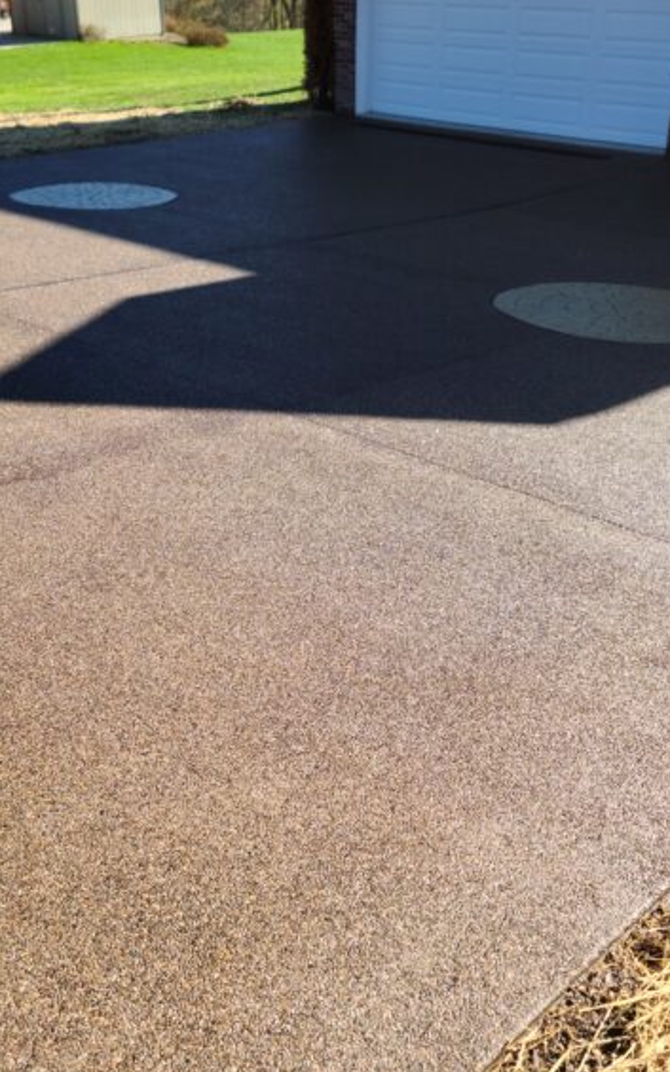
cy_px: 545
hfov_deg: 35.2
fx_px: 1052
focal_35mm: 36
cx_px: 271
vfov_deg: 54.0
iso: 16
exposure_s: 1/465
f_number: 1.8
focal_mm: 7
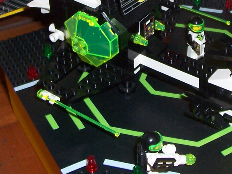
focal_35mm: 80
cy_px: -20
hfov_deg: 24.2
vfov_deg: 17.7
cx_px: 167
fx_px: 536
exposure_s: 1/60
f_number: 2.7
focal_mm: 5.6
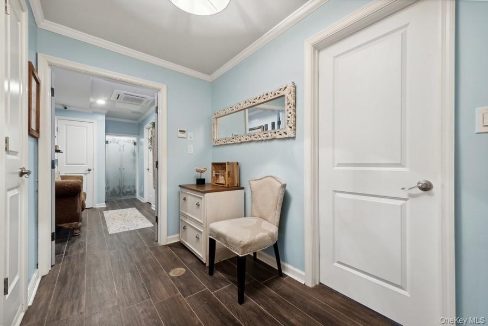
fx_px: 190
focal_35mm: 14
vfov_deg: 81.3
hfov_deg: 104.2
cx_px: 244
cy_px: 163
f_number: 11
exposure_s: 2.5
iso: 100
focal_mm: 14
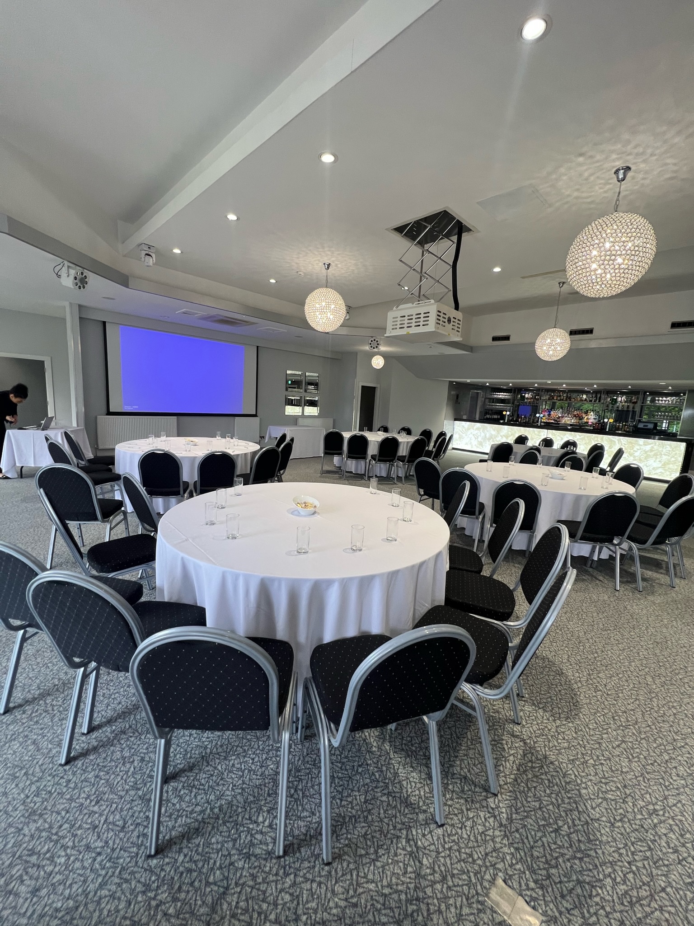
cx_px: 347
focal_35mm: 13
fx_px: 348
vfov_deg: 106.2
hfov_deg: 89.9
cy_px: 463
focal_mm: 1.57
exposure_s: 1/100
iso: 80
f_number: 1.8
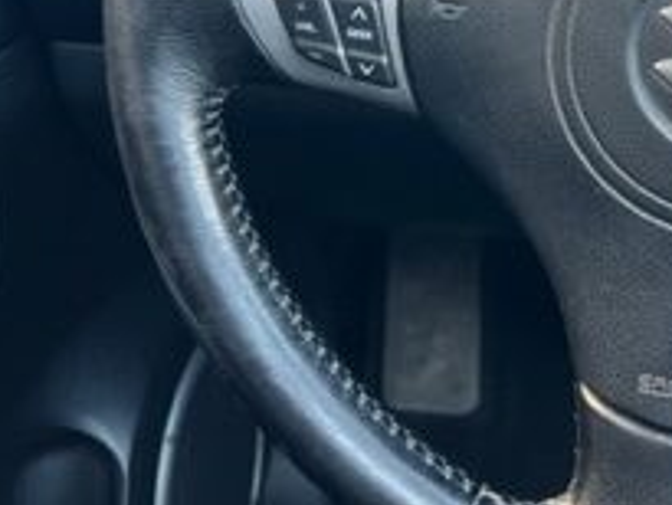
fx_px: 1573
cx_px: 616
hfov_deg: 23.4
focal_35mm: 81
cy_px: 7
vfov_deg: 17.8
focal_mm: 5.7
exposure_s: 1/121
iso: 50
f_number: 1.5
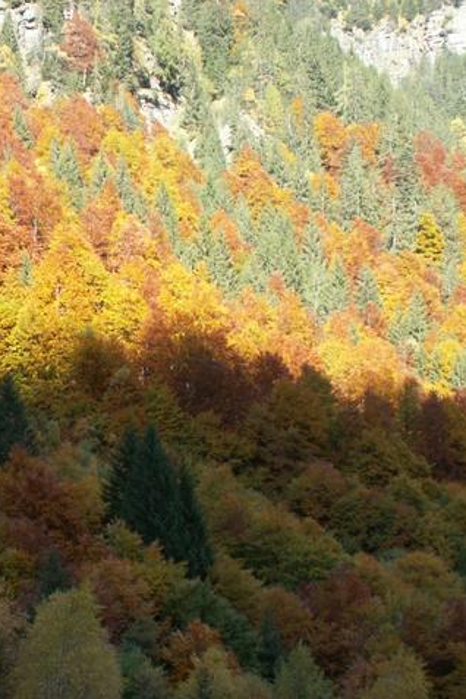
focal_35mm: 81
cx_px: 97
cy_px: 349
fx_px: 1573
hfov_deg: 16.7
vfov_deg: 25.1
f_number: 3.2
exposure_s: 1/80
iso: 50
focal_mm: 9.69
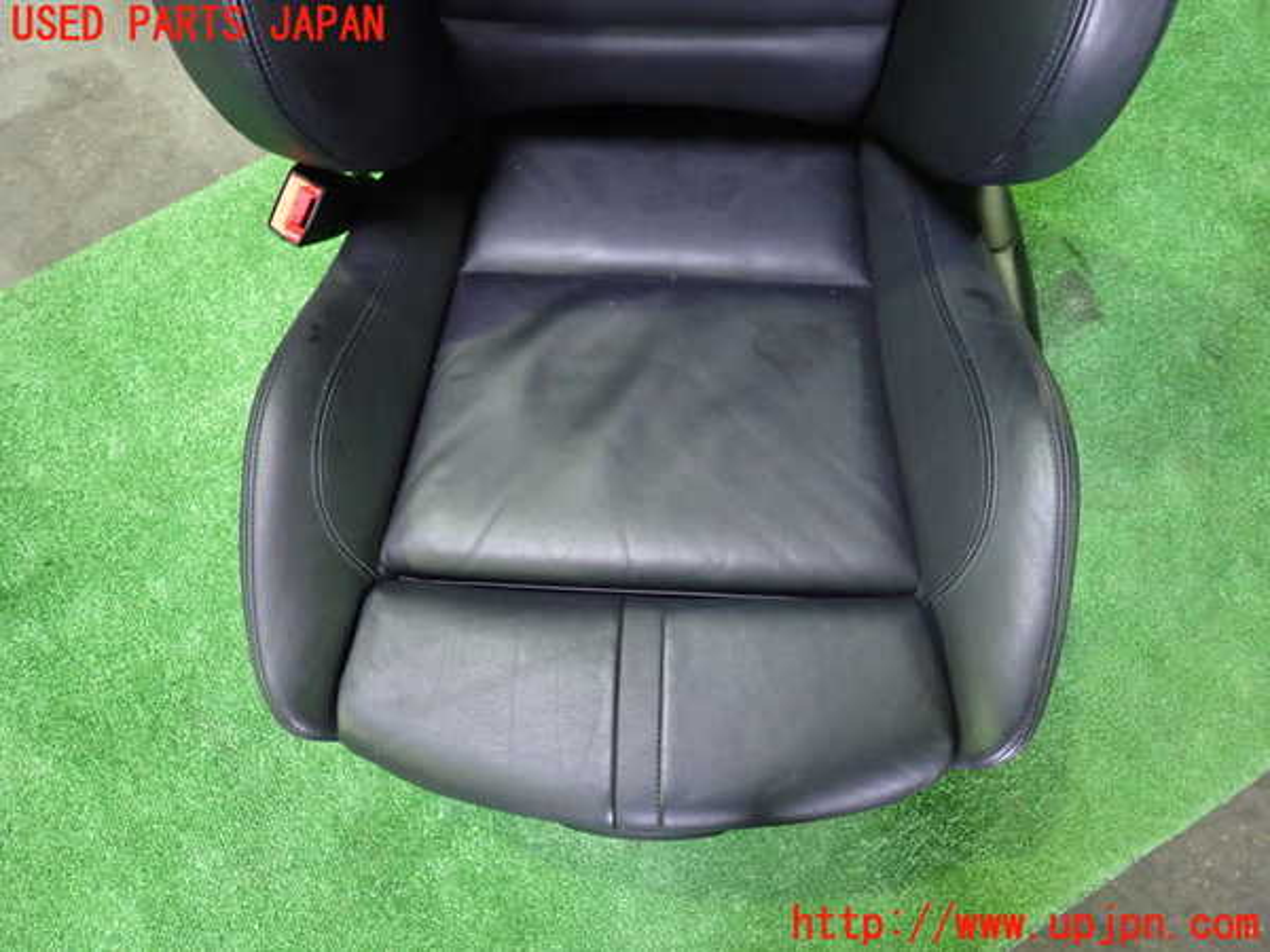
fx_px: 917
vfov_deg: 54.9
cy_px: 476
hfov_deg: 69.4
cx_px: 635
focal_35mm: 25
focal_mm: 4.5
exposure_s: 1/30
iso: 640
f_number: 2
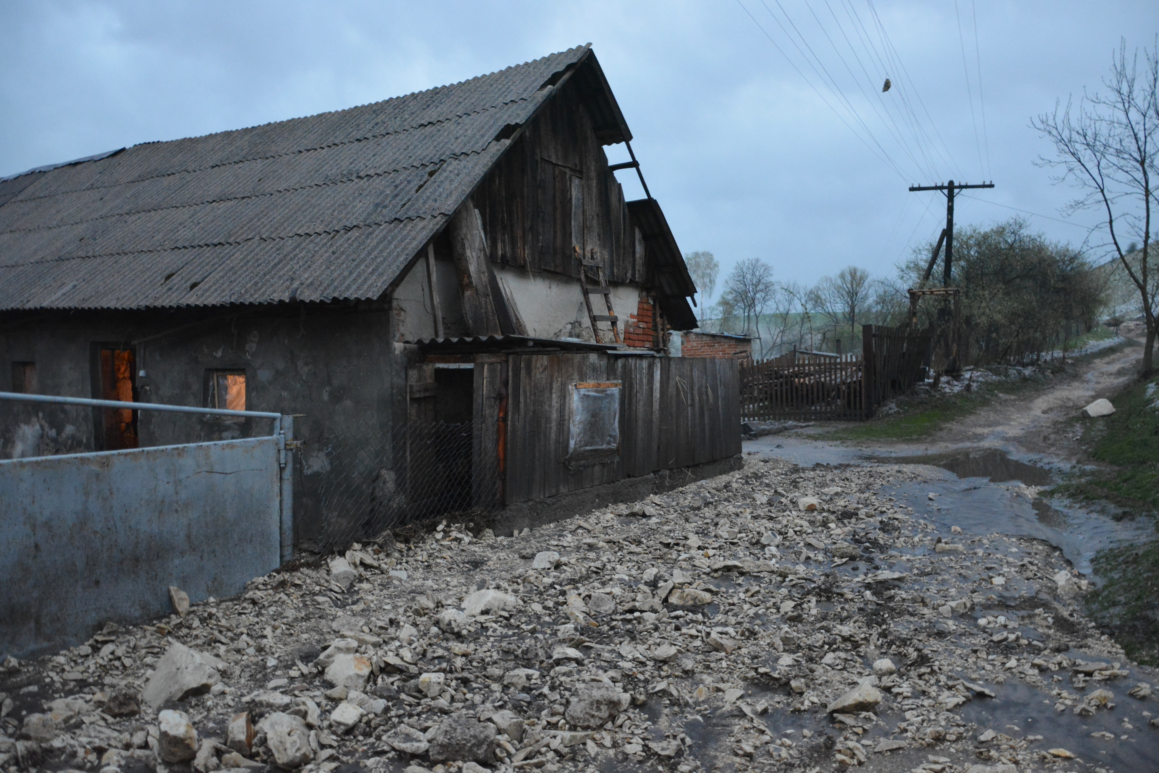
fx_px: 869
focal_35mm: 27
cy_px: 386
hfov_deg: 67.4
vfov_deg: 47.9
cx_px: 580
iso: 3200
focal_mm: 18
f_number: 3.5
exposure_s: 1/15
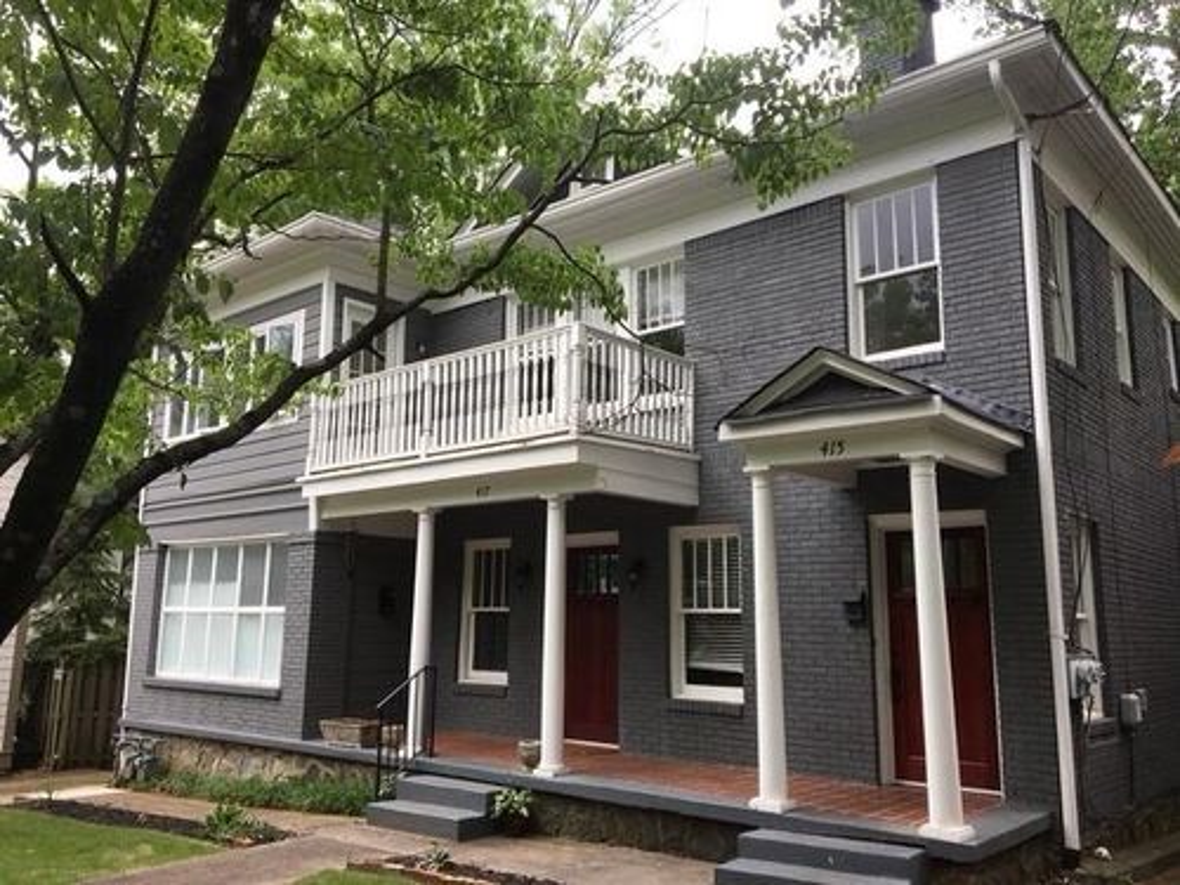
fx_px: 989
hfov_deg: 61.7
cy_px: 442
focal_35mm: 29
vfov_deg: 48.2
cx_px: 590
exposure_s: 1/201
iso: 25
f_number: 2.2
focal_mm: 4.15
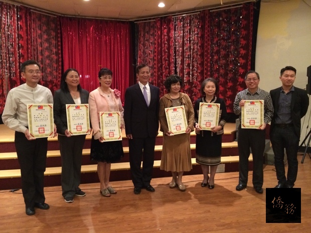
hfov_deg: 60.0
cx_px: 156
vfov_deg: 46.8
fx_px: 270
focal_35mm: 30
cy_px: 116
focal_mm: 4.12
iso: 320
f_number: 2.2
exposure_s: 1/15
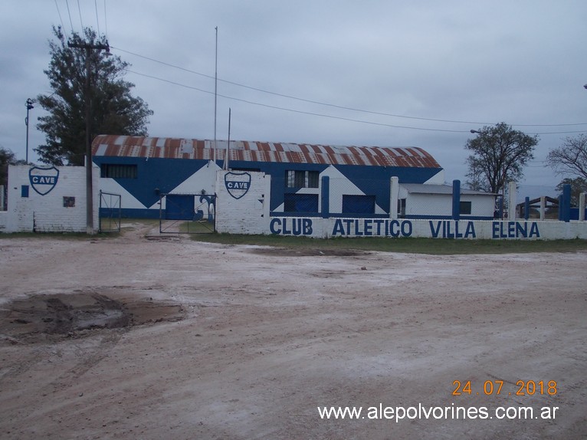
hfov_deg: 49.0
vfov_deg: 37.7
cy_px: 220
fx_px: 644
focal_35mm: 38
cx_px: 294
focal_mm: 5.3
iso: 80
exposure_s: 1/250
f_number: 6.2
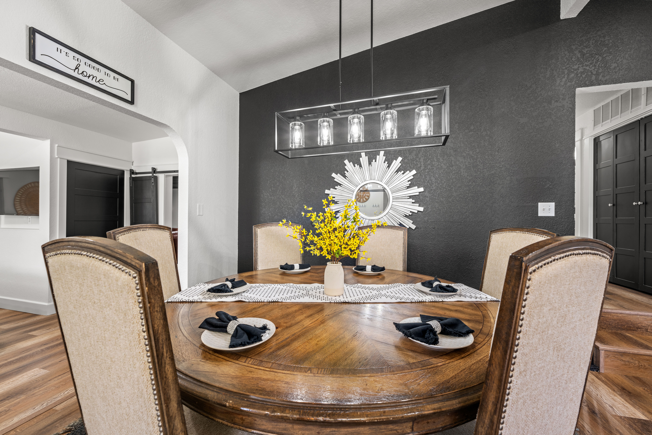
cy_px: 218
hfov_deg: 104.3
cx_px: 326
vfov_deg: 81.2
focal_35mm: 14
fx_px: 254
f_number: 6.3
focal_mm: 14
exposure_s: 1/6
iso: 100
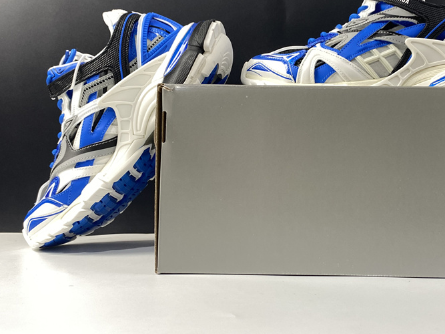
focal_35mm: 39
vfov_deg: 36.8
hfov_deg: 47.0
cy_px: 153
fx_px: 501
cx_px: 302
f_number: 1.8
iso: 100
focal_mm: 4.25
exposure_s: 1/100
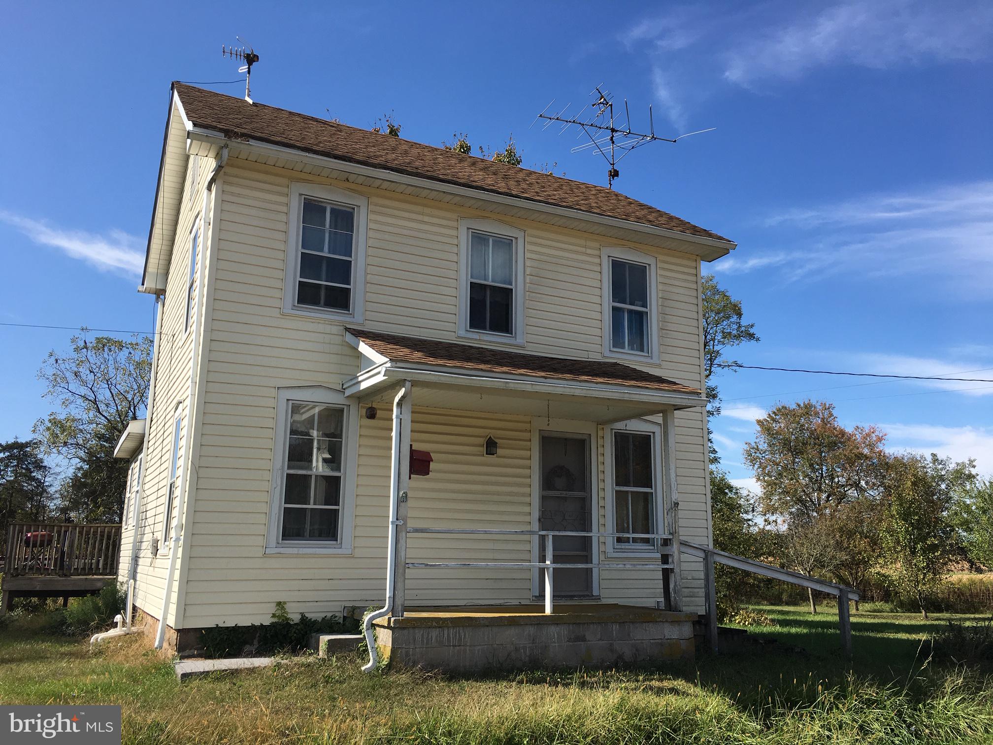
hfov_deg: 61.7
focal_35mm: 29
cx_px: 496
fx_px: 832
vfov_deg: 48.2
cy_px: 372
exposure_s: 1/1508
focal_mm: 4.15
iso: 25
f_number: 2.2
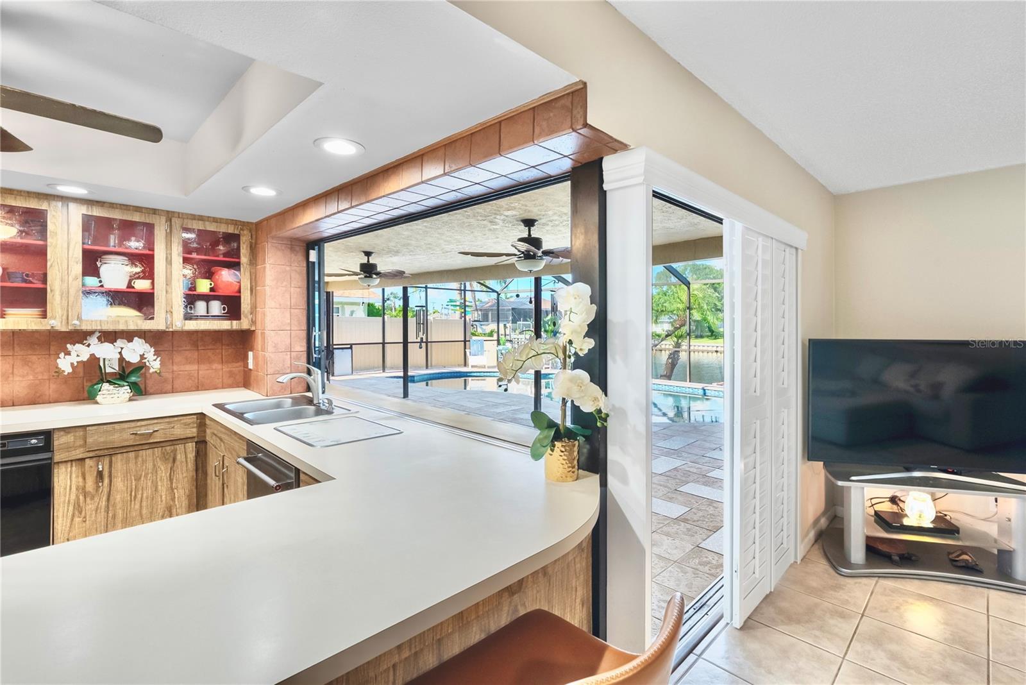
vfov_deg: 73.8
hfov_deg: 96.7
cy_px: 342
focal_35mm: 16
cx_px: 513
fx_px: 456
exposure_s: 1/6
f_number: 11
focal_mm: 16
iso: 1600
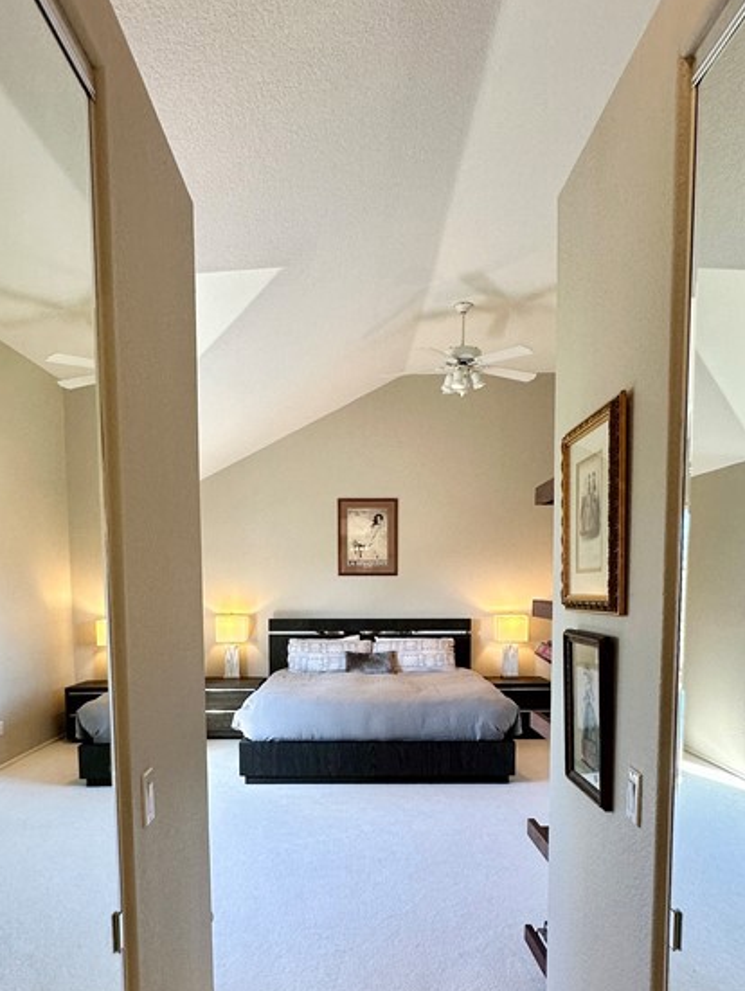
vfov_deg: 65.7
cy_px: 653
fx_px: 745
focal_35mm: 26
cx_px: 346
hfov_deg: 53.1
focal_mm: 2.22
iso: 160
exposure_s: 1/120
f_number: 2.2
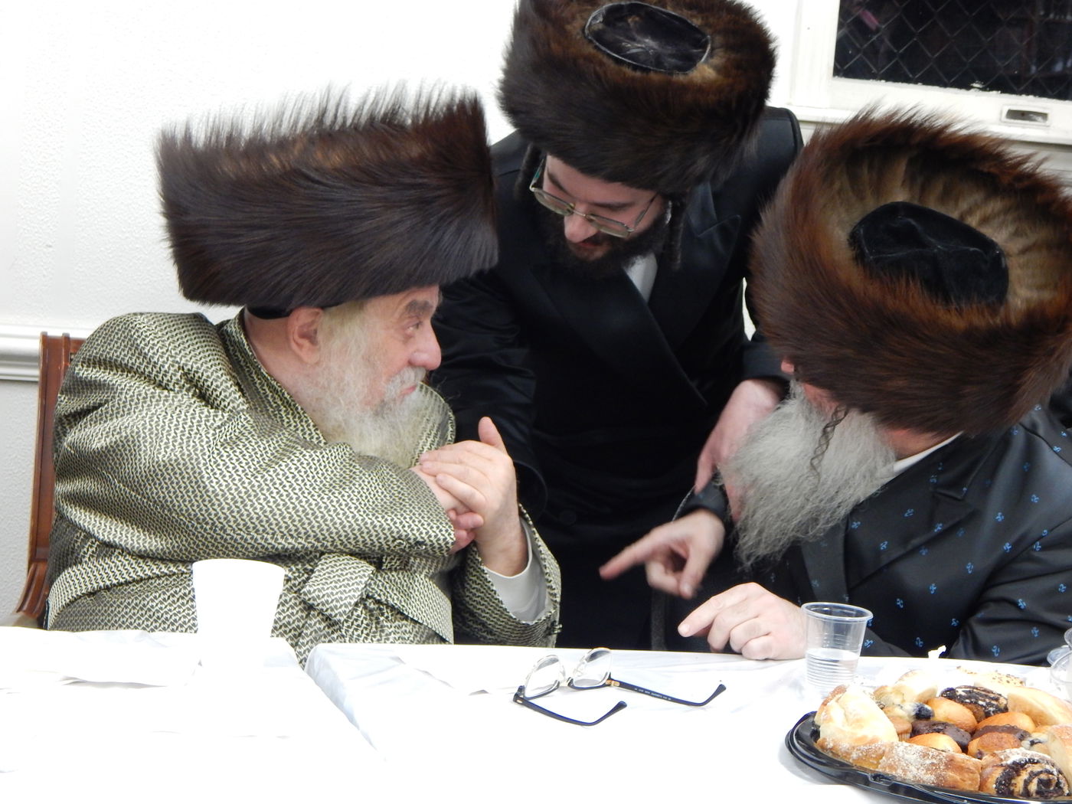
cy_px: 402
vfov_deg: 17.4
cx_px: 536
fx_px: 2632
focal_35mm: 85
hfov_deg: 23.0
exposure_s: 1/30
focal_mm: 15.3
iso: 360
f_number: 4.3
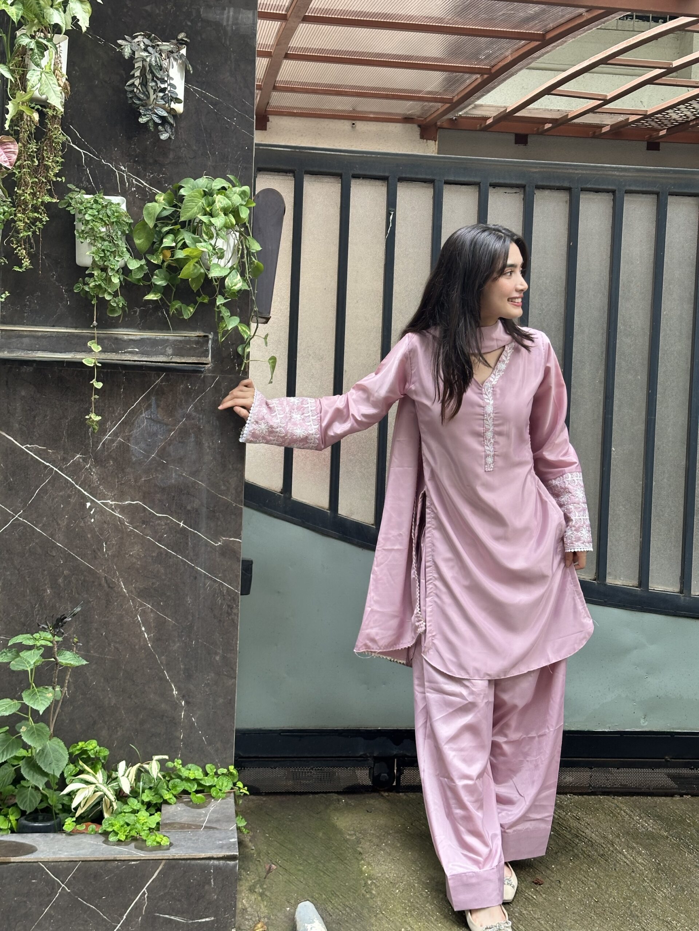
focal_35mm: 48
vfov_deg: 39.7
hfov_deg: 30.3
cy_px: 466
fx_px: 1292
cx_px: 350
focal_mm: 6.86
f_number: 1.78
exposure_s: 1/108
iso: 80
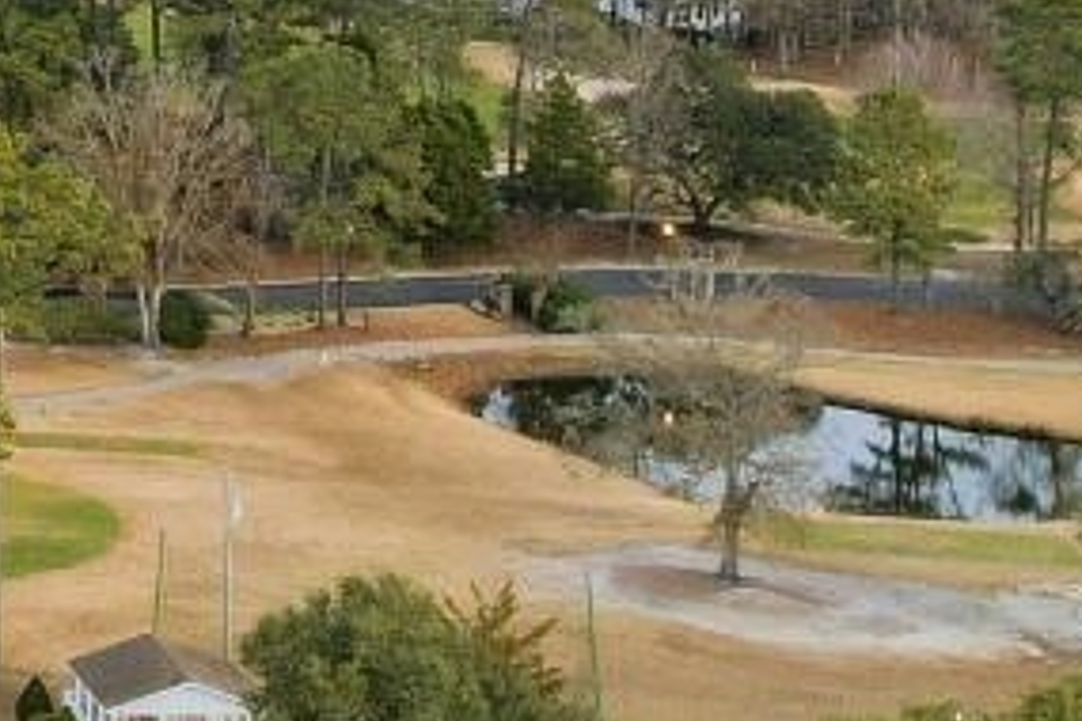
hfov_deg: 13.9
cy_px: -778
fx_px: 3757
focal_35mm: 125
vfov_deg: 10.1
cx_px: -1071
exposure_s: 1/30
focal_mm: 8.38
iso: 100
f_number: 2.8
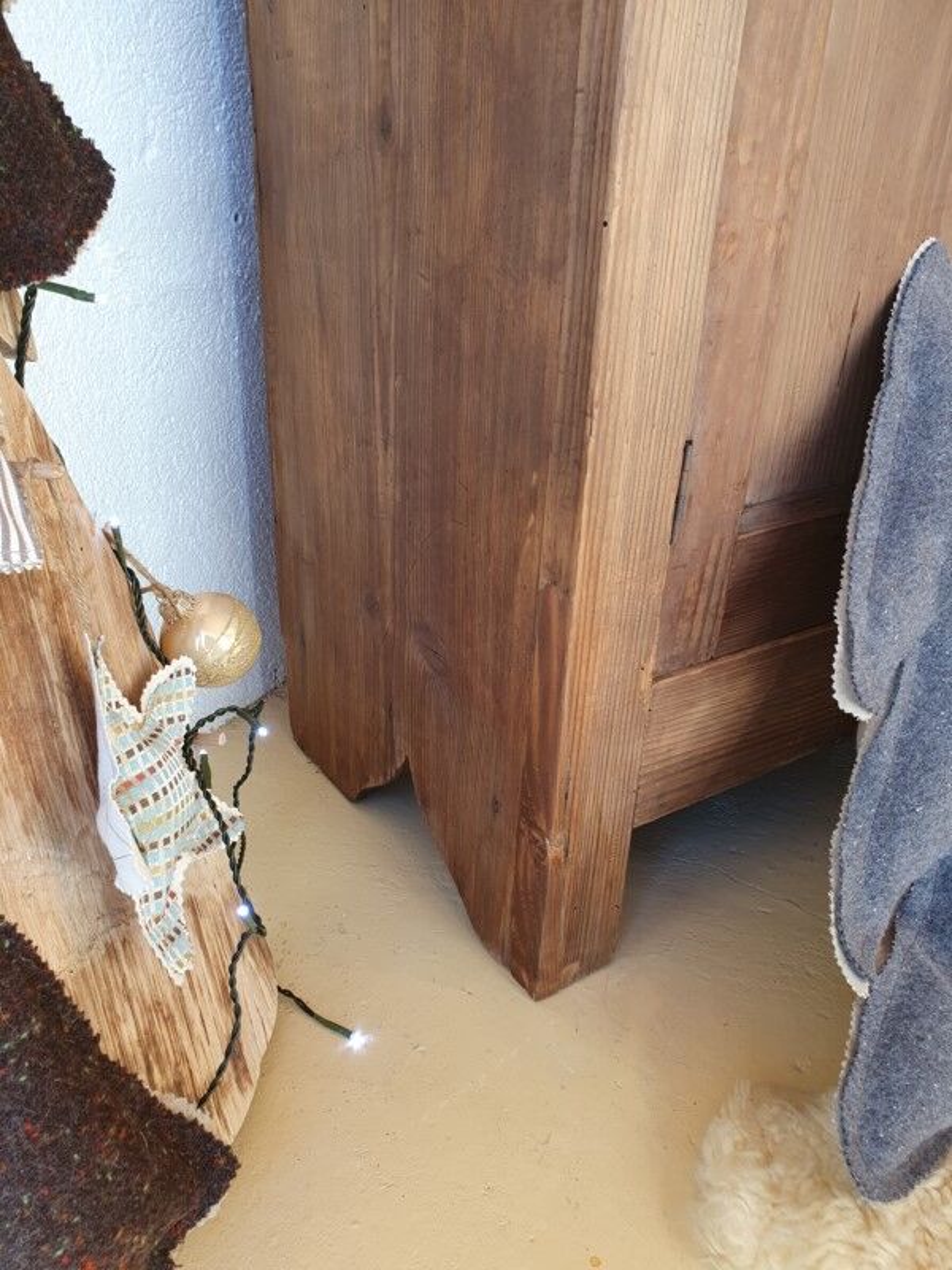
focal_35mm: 26
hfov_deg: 53.1
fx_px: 953
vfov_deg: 67.3
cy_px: 635
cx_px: 476
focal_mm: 4.32
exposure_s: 1/100
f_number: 2.4
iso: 80
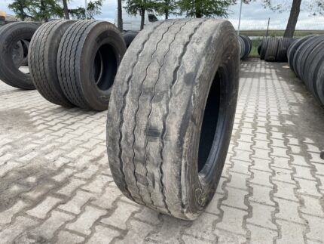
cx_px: 162
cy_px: 122
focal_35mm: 26
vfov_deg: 53.1
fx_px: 243
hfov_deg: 67.3
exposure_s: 1/868
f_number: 1.6
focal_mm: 4.2
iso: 32
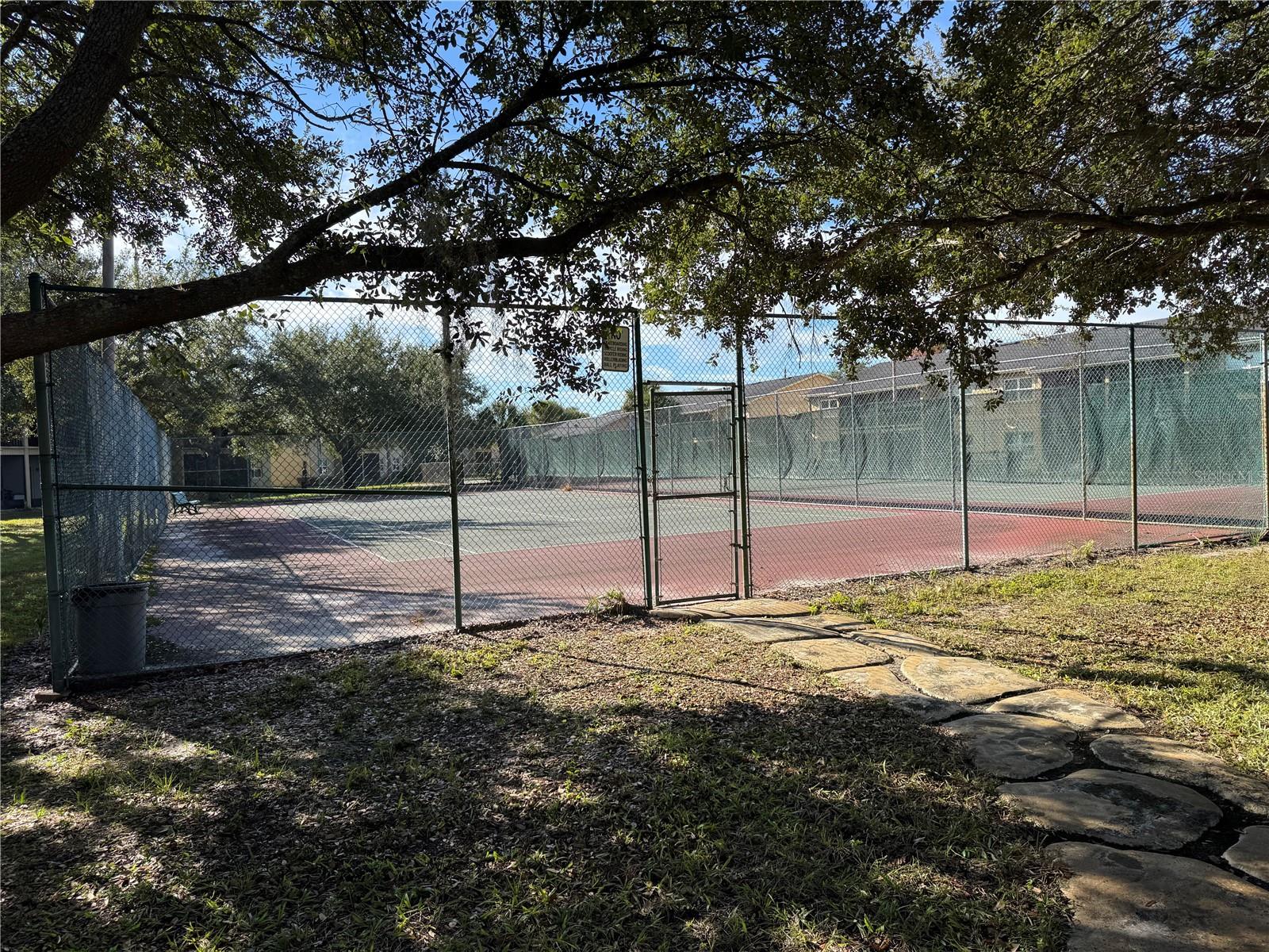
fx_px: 880
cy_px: 476
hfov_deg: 71.6
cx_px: 634
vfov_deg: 56.8
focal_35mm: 24
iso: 80
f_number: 1.78
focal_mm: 6.76
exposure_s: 1/1637
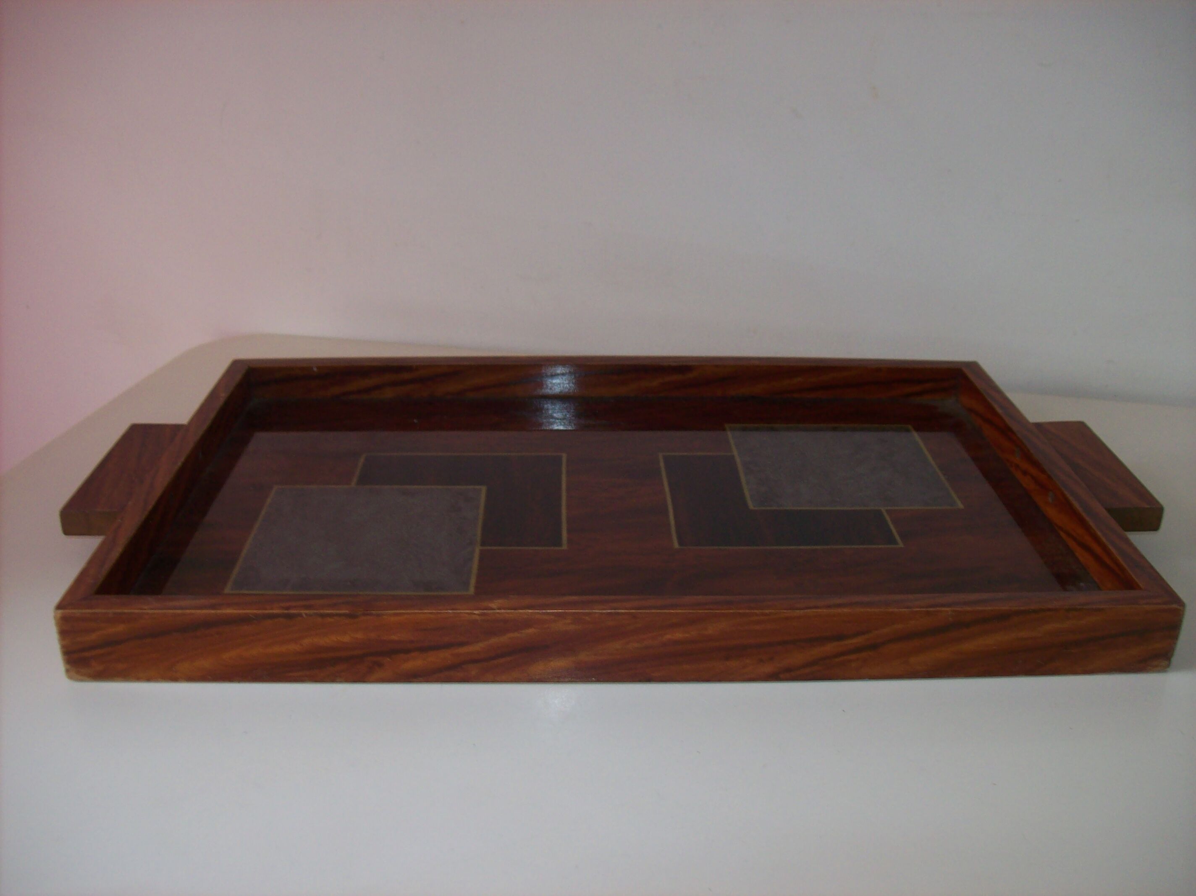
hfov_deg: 51.4
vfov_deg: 39.6
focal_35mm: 36
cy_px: 448
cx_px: 598
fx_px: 1243
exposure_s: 1/64
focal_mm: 6
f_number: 2.7
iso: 80
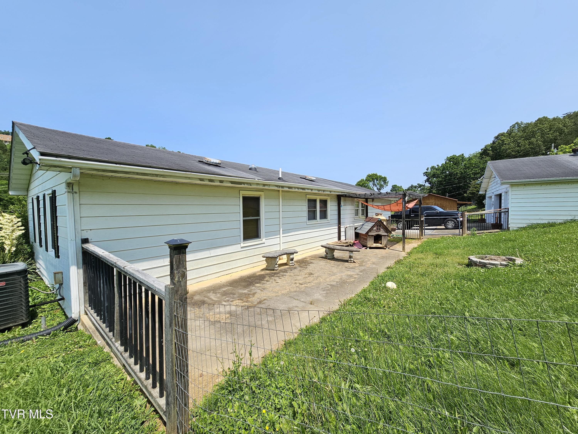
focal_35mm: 13
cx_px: 289
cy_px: 217
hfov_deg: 106.2
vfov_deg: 89.9
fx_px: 217
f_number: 2.2
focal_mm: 2.2
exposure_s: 1/1601
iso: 50
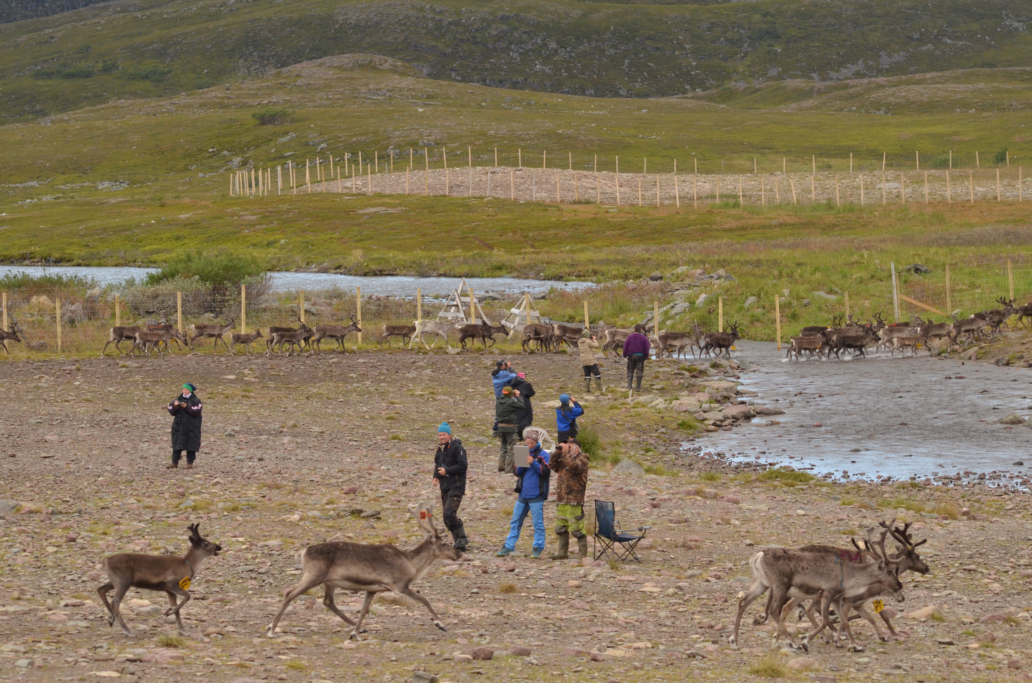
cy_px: 342
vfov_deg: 9.6
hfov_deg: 14.4
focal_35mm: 142
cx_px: 516
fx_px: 4077
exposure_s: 1/640
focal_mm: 95
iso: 640
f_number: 6.3
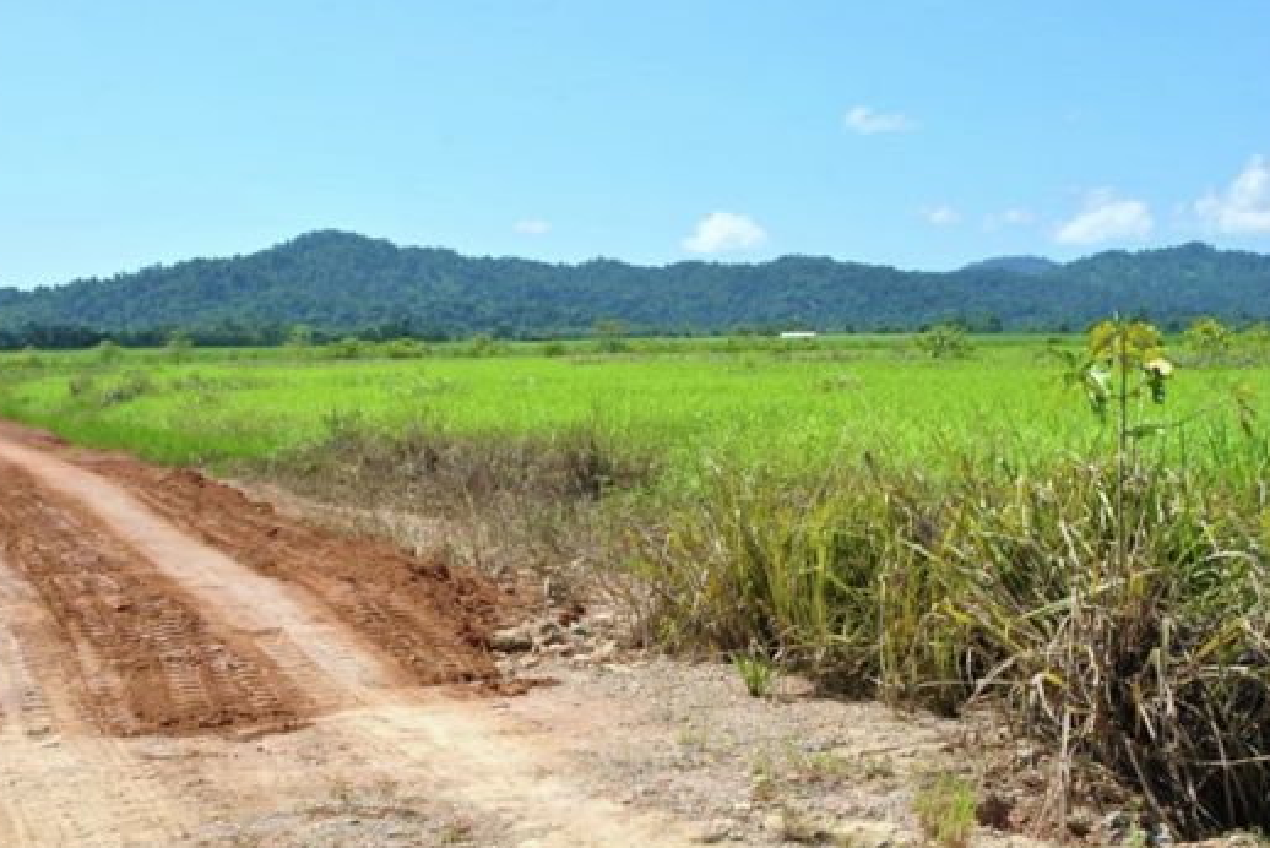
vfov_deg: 26.5
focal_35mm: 51
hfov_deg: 38.9
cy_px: 429
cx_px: 637
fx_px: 1800
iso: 140
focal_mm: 32
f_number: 10
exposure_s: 1/250
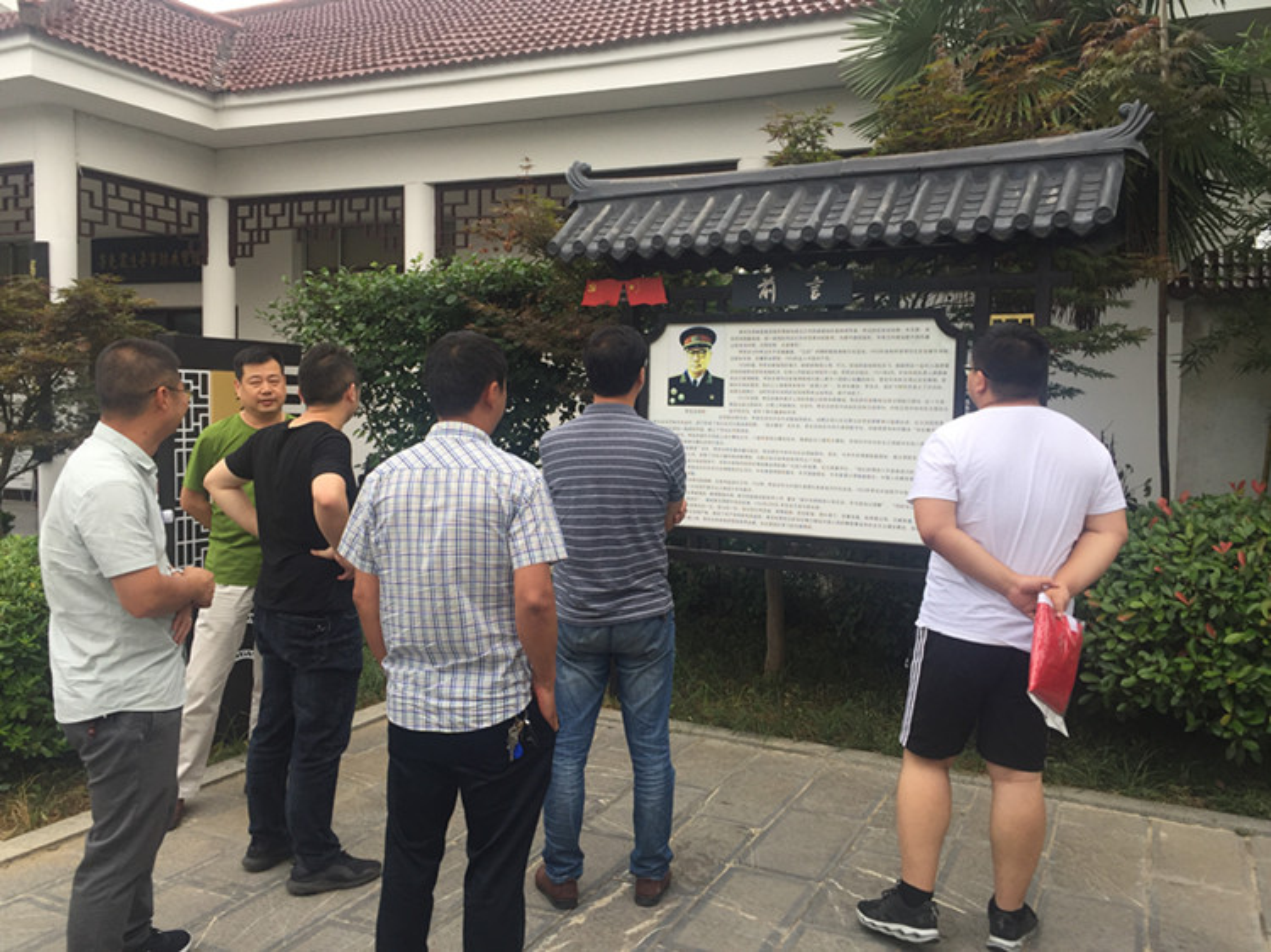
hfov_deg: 61.7
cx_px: 636
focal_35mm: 29
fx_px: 1064
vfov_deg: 48.2
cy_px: 476
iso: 32
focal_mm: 4.15
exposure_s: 1/608
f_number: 2.2
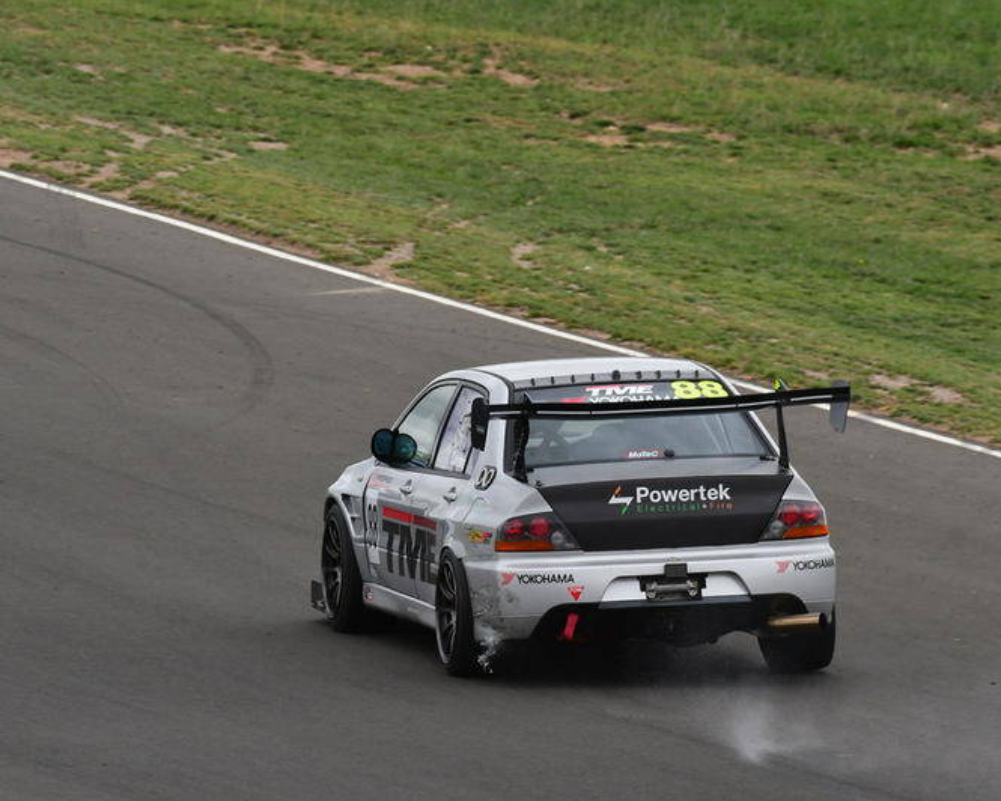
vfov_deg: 2.2
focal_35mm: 695
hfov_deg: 2.8
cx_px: 446
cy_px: 400
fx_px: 20590
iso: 800
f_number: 11
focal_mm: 410
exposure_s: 1/640
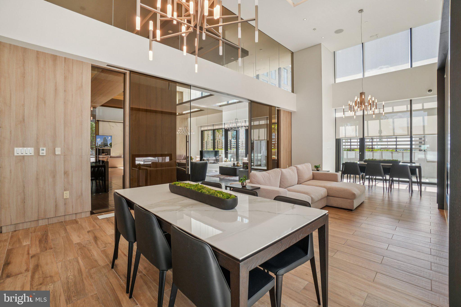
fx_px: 192
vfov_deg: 77.3
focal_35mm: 15
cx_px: 230
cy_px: 154
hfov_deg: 100.4
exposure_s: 1/15
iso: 100
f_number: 7.1
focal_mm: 10
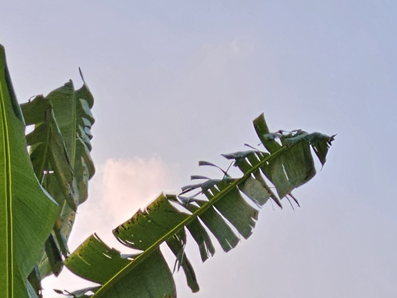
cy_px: 632
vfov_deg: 15.9
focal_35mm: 67
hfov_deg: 26.4
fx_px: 768
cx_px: -53
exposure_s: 1/215
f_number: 2.2
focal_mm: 2.2
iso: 50
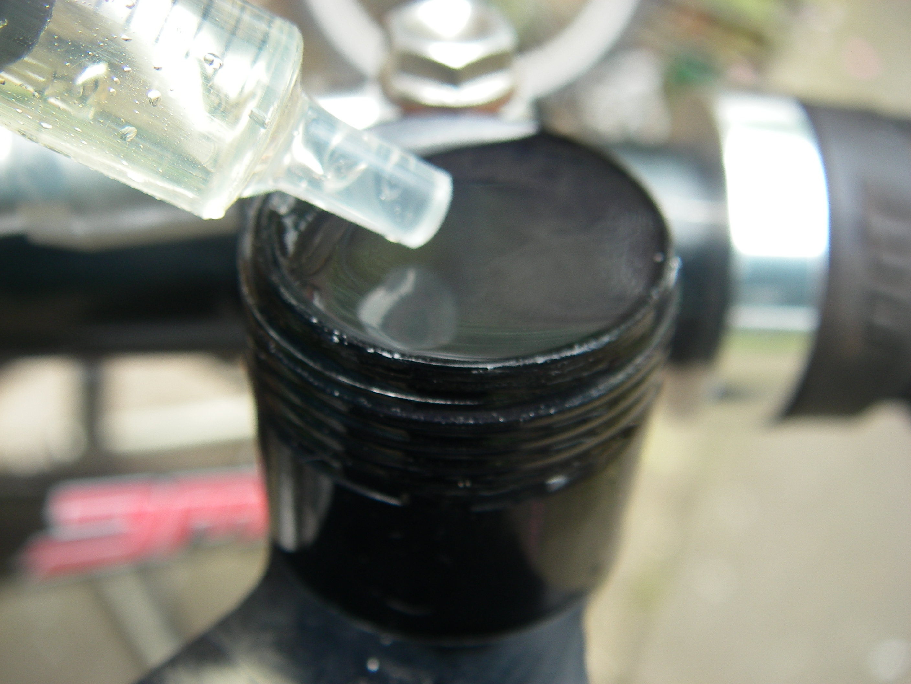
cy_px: 342
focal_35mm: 38
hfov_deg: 49.0
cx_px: 456
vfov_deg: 37.7
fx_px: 1000
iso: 64
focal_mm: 6.3
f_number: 3.3
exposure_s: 1/50
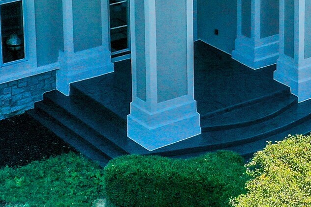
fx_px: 1175
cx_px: 228
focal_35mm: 136
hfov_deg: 15.0
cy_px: -94
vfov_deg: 9.8
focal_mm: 10.26
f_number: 5.6
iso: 100
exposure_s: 1/500
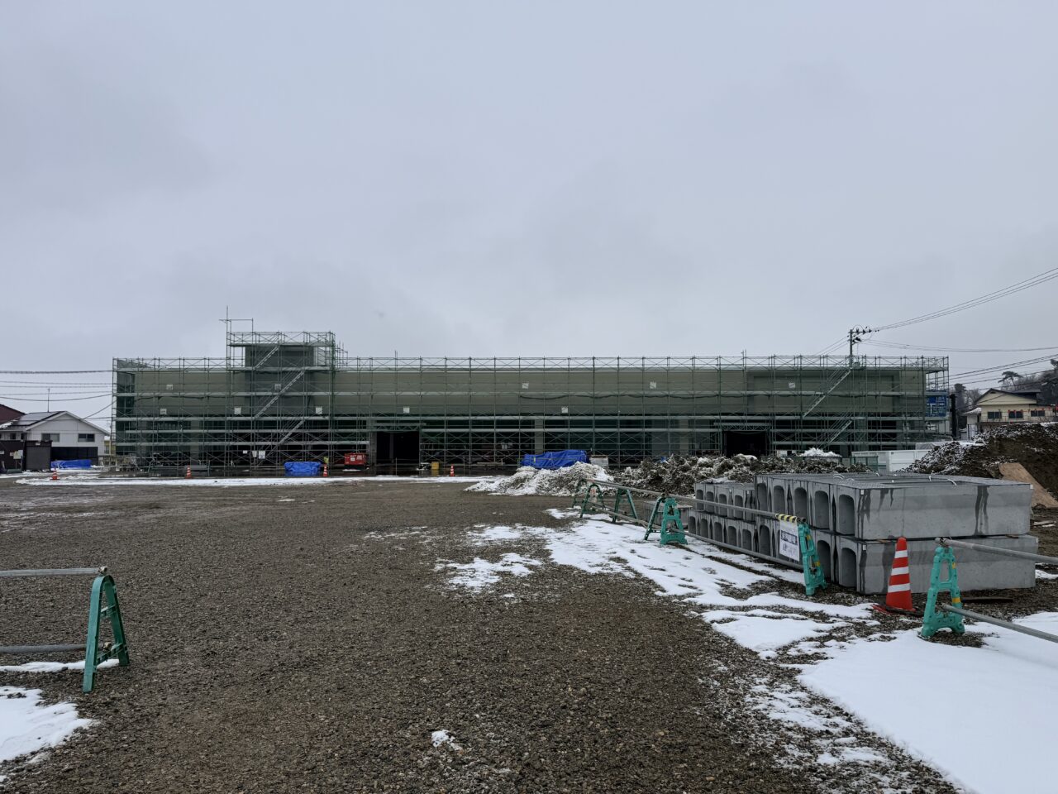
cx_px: 529
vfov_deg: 56.8
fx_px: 734
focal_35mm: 24
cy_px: 397
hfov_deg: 71.6
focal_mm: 6.76
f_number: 1.78
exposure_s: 1/9091
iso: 80
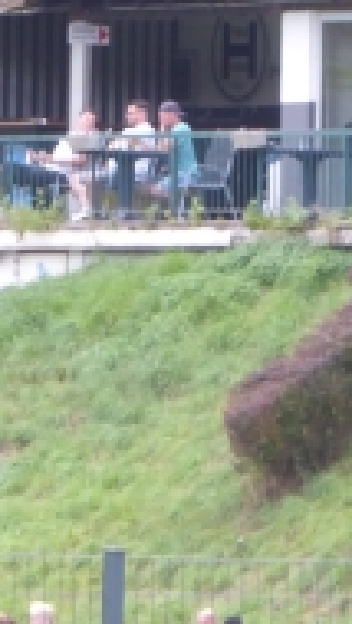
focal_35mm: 961
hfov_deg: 1.3
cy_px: 371
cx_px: 280
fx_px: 15932
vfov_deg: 2.2
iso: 400
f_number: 8
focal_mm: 66.8
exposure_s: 1/20
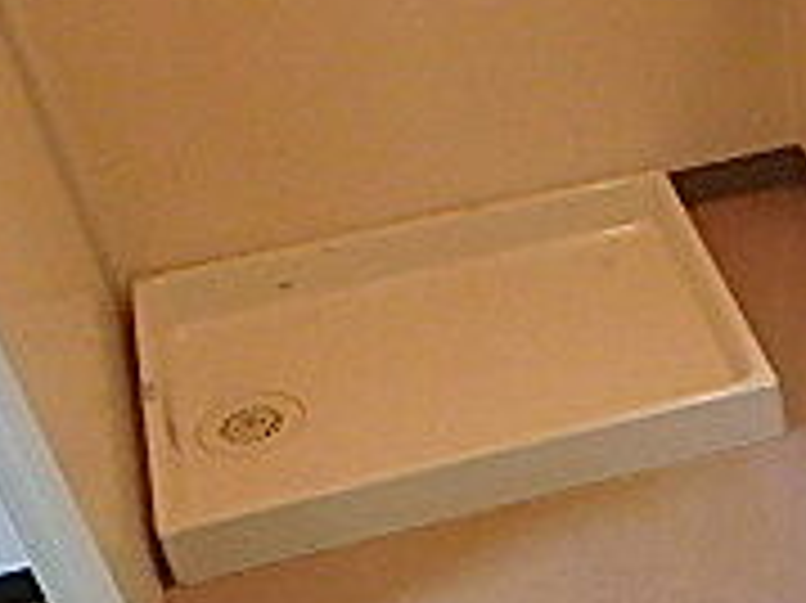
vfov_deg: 17.6
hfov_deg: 24.3
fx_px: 1745
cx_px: 892
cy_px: 900
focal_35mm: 75
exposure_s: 1/20
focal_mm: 3.7
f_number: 3.5
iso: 800
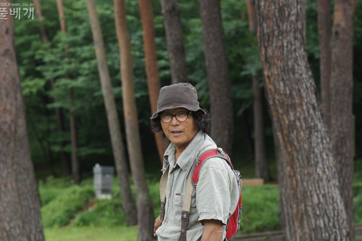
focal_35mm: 160
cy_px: 126
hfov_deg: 12.8
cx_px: 181
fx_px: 1608
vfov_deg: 8.6
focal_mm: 100
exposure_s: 1/400
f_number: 5
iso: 400
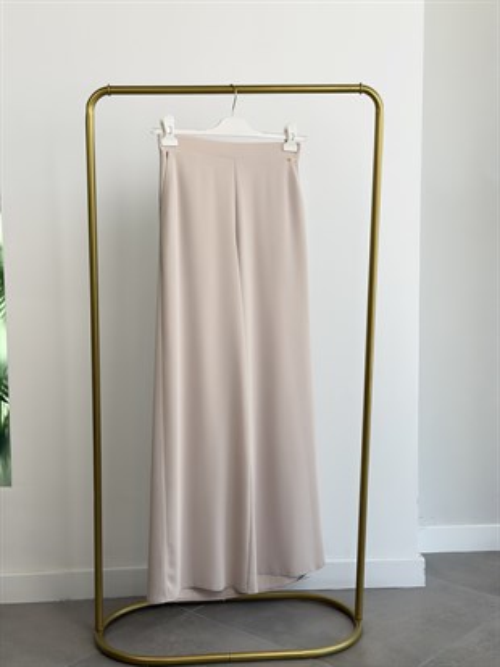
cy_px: 334
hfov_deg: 30.3
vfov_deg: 39.6
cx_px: 250
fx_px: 924
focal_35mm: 48
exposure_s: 1/361
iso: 64
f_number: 1.78
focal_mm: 6.76
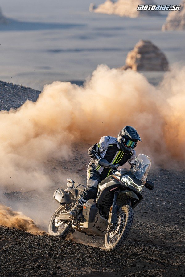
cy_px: 138
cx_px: 92
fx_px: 1542
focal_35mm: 200
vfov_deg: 10.3
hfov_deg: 6.9
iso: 50
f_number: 3.5
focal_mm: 200
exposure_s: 1/1000
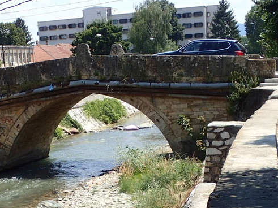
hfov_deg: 22.3
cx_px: 67
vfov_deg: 16.8
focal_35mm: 87
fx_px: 699
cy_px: 179
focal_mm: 7.34
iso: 100
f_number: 4
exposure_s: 1/500
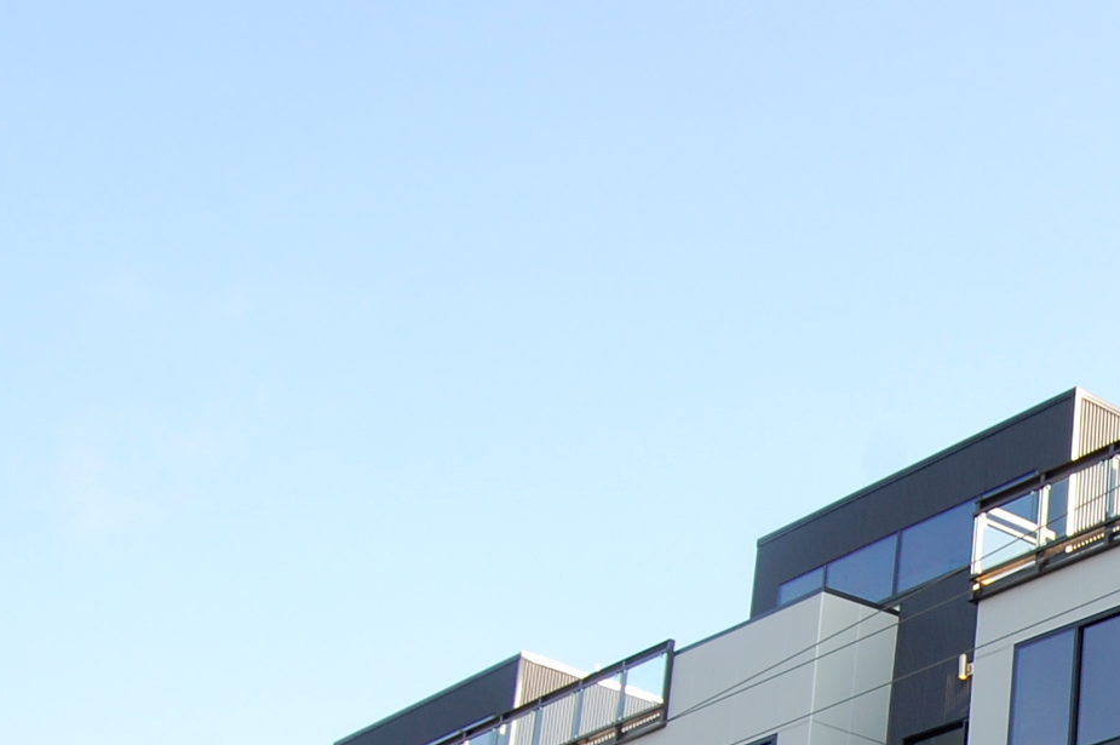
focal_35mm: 73
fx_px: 2269
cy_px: 958
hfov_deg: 25.5
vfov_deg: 17.5
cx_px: 1269
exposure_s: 1/200
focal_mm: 18
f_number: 7.1
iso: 200
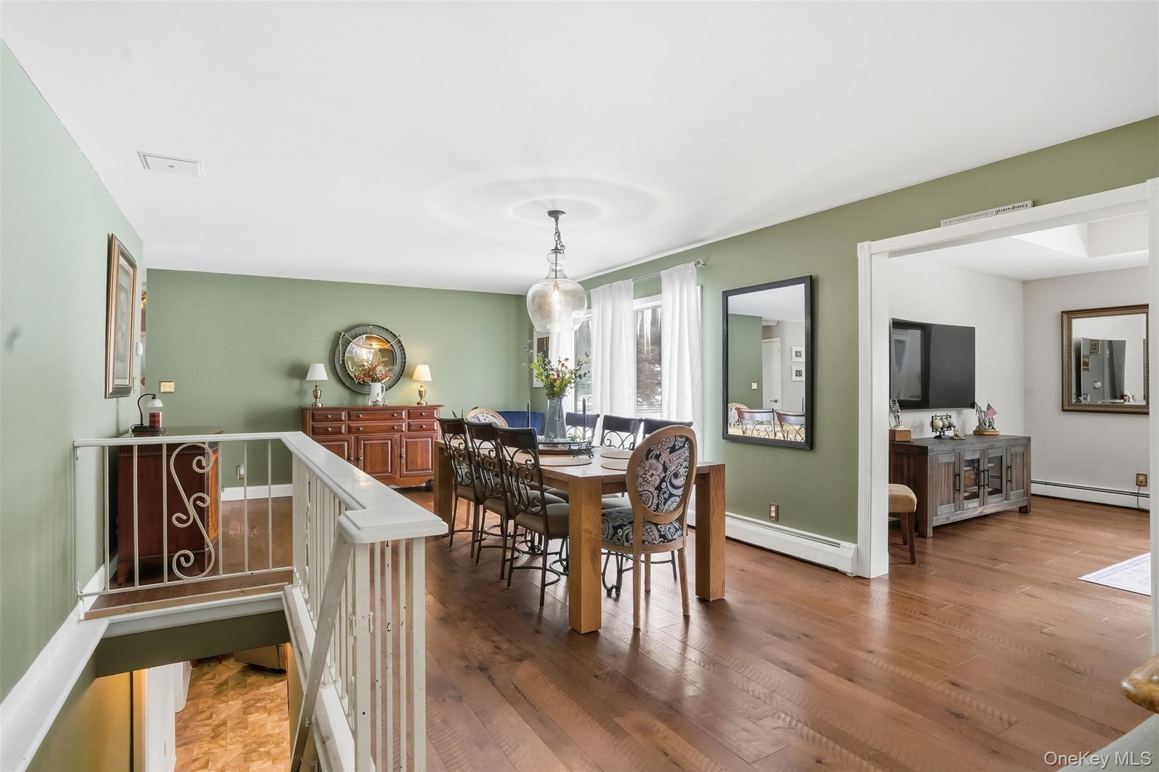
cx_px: 580
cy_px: 386
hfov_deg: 90.0
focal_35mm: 18
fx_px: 579
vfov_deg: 67.4
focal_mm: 18
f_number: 8
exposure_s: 1/6400
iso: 3200
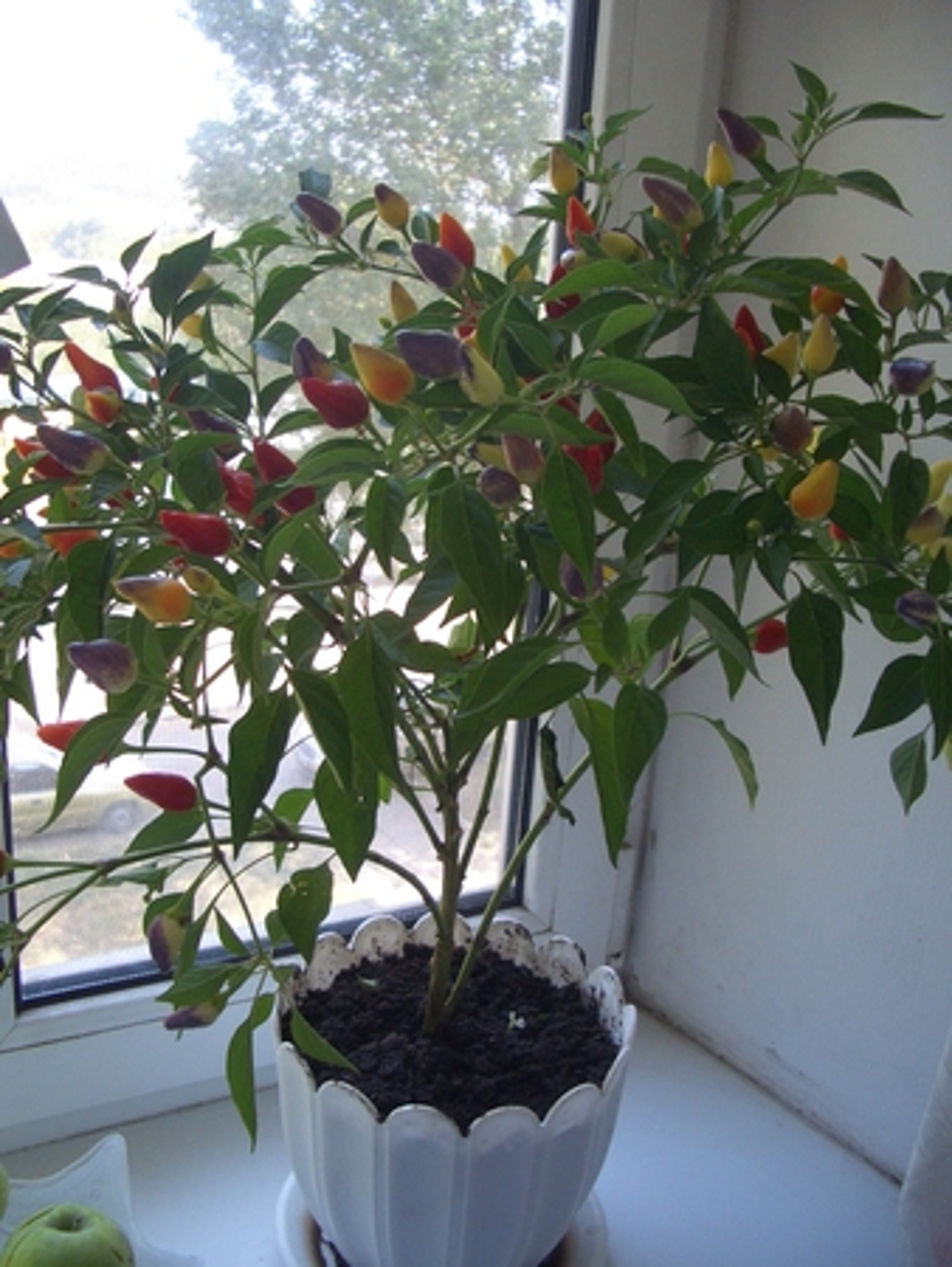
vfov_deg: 52.6
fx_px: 1282
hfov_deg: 40.7
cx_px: 476
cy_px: 634
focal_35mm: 35
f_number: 2.6
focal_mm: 5.8
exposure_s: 1/80
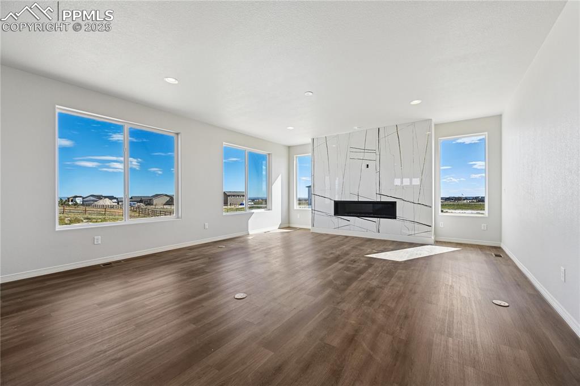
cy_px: 193
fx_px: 225
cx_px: 290
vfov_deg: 81.1
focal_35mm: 14
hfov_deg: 104.3
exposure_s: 1/200
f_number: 8
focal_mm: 14
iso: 320
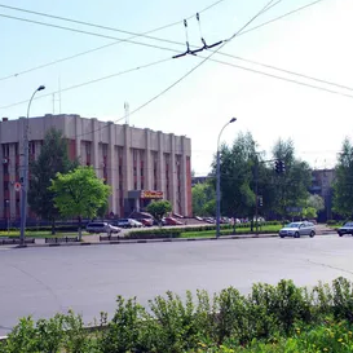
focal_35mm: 61
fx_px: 700
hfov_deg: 27.9
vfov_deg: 28.3
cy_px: 184
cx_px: 93
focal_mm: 29
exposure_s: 1/250
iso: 200
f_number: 10
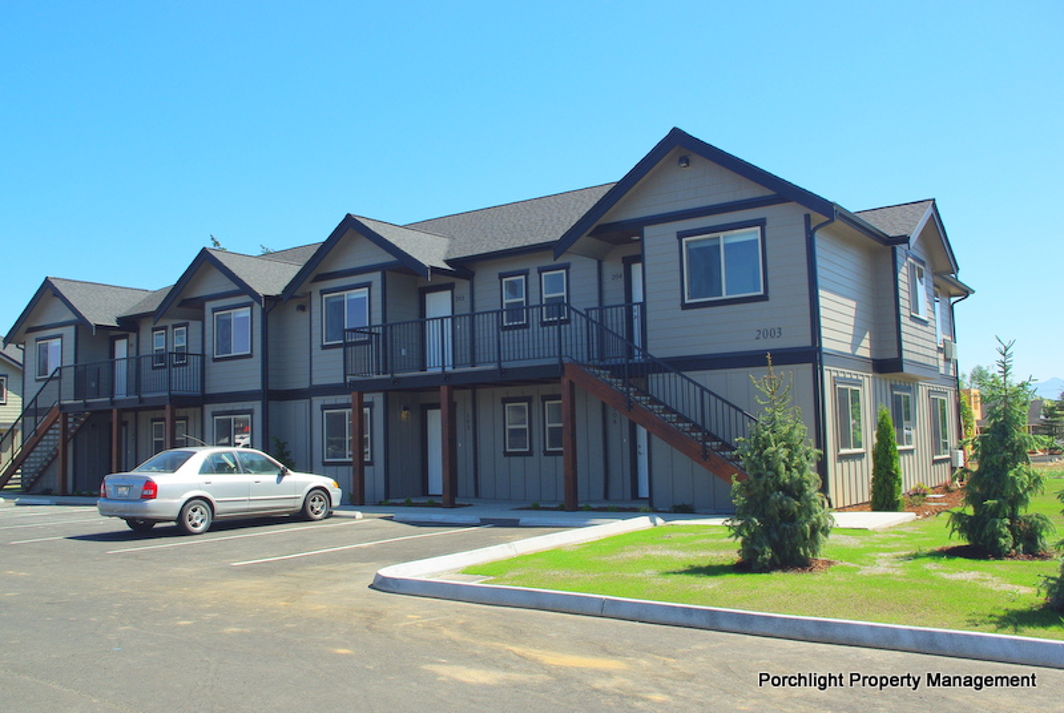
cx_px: 532
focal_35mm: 27
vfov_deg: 48.1
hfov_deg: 67.3
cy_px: 356
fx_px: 799
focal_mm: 18
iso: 100
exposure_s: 1/180
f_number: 8
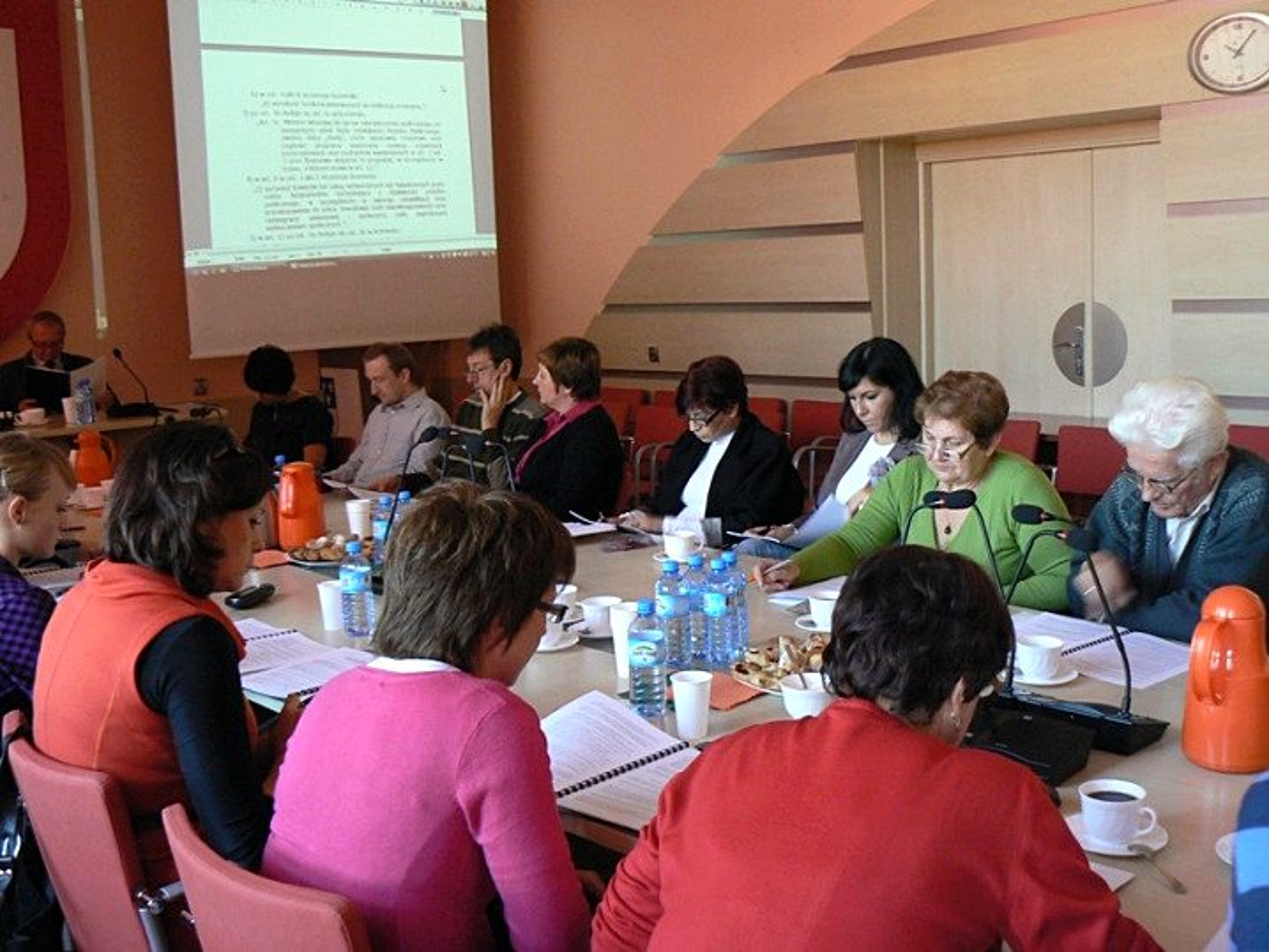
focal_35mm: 38
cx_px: 634
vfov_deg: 37.7
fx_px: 1394
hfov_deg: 49.0
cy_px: 476
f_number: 2.8
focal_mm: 6.4
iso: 200
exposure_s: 1/20
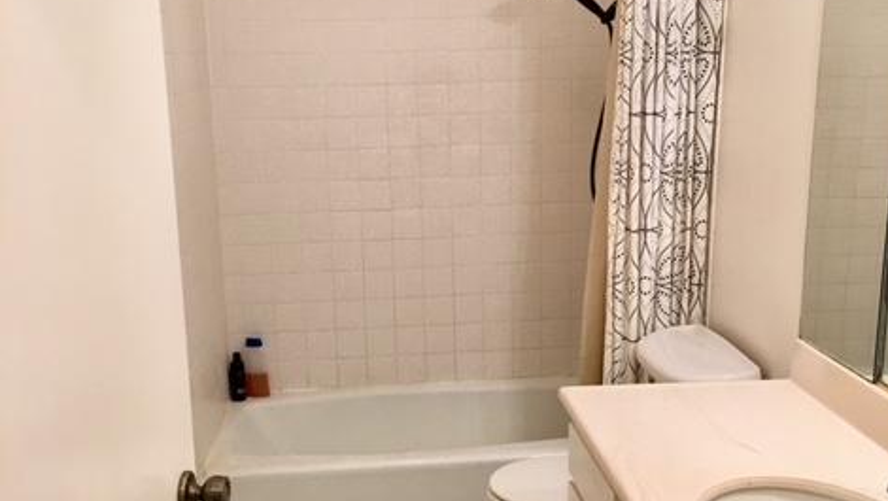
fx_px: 1013
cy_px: 304
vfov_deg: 27.7
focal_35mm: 43
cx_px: 452
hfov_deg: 47.3
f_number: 2.2
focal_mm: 4.15
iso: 40
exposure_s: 1/30
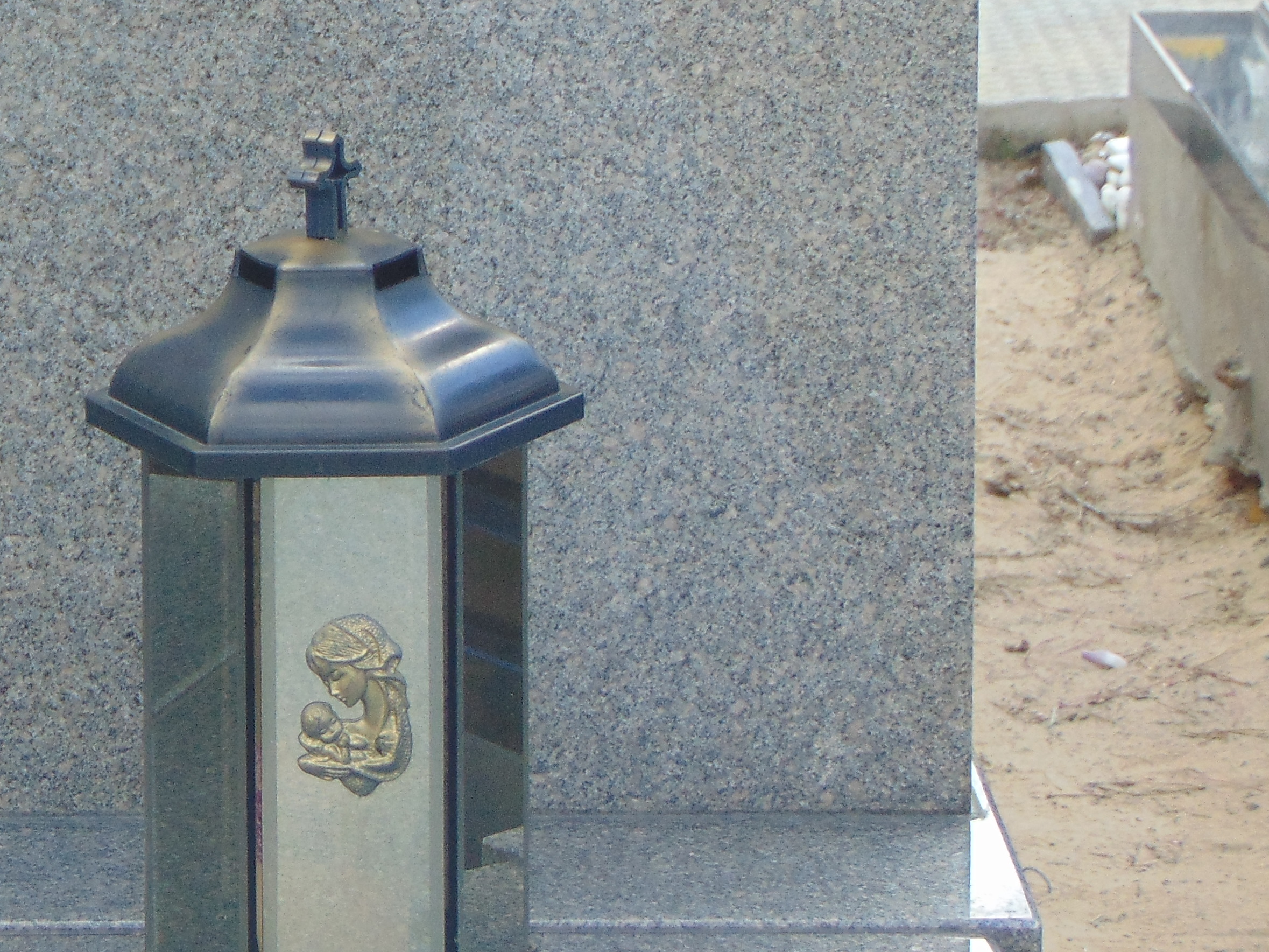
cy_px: 39
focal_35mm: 236
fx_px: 8651
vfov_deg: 6.3
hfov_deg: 8.3
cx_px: -112
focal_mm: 19.4
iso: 80
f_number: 3.9
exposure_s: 1/160
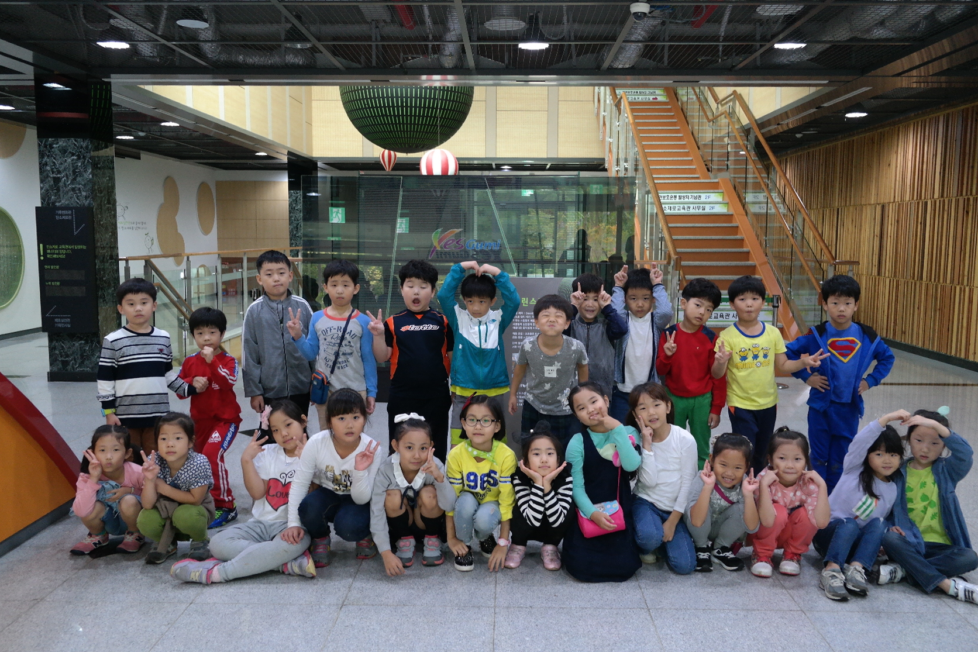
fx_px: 842
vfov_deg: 42.3
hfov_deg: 60.3
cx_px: 498
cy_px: 336
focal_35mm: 31
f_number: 3.5
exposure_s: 1/40
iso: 800
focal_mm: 20
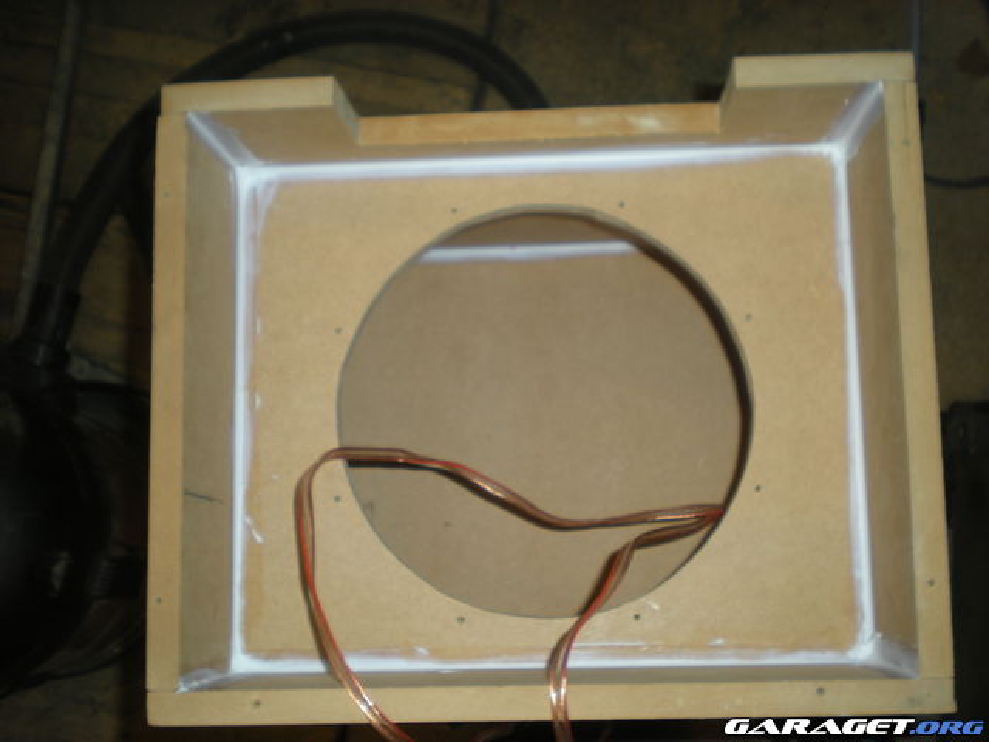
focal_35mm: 44
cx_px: 494
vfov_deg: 32.9
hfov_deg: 42.9
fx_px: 1257
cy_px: 371
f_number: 3.5
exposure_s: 1/60
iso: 64
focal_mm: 7.4
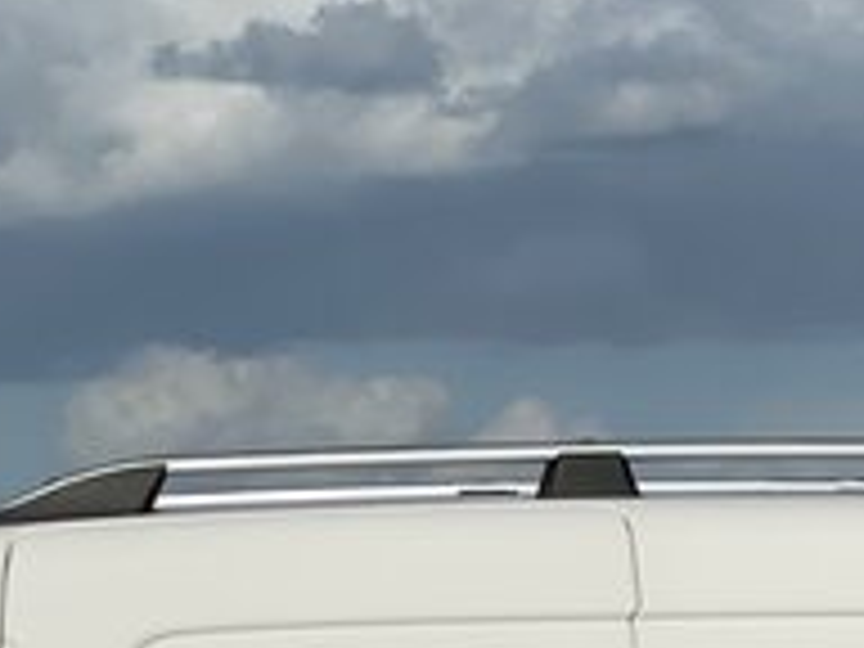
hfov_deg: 9.1
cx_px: 0
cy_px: 670
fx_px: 5416
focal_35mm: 217
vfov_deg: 6.8
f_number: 2
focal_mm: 6
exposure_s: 1/5319
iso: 25
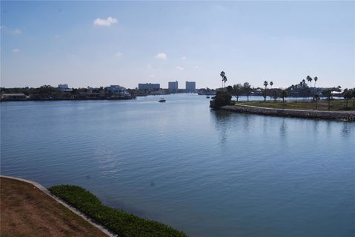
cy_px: 118
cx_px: 178
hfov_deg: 53.1
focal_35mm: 36
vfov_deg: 36.9
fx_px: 355
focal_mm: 24
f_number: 10
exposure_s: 1/400
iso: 100
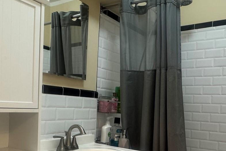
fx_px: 238
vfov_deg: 34.3
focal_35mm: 38
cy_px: 113
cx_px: 120
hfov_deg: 50.7
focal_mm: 2.22
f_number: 2.2
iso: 200
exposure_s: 1/60
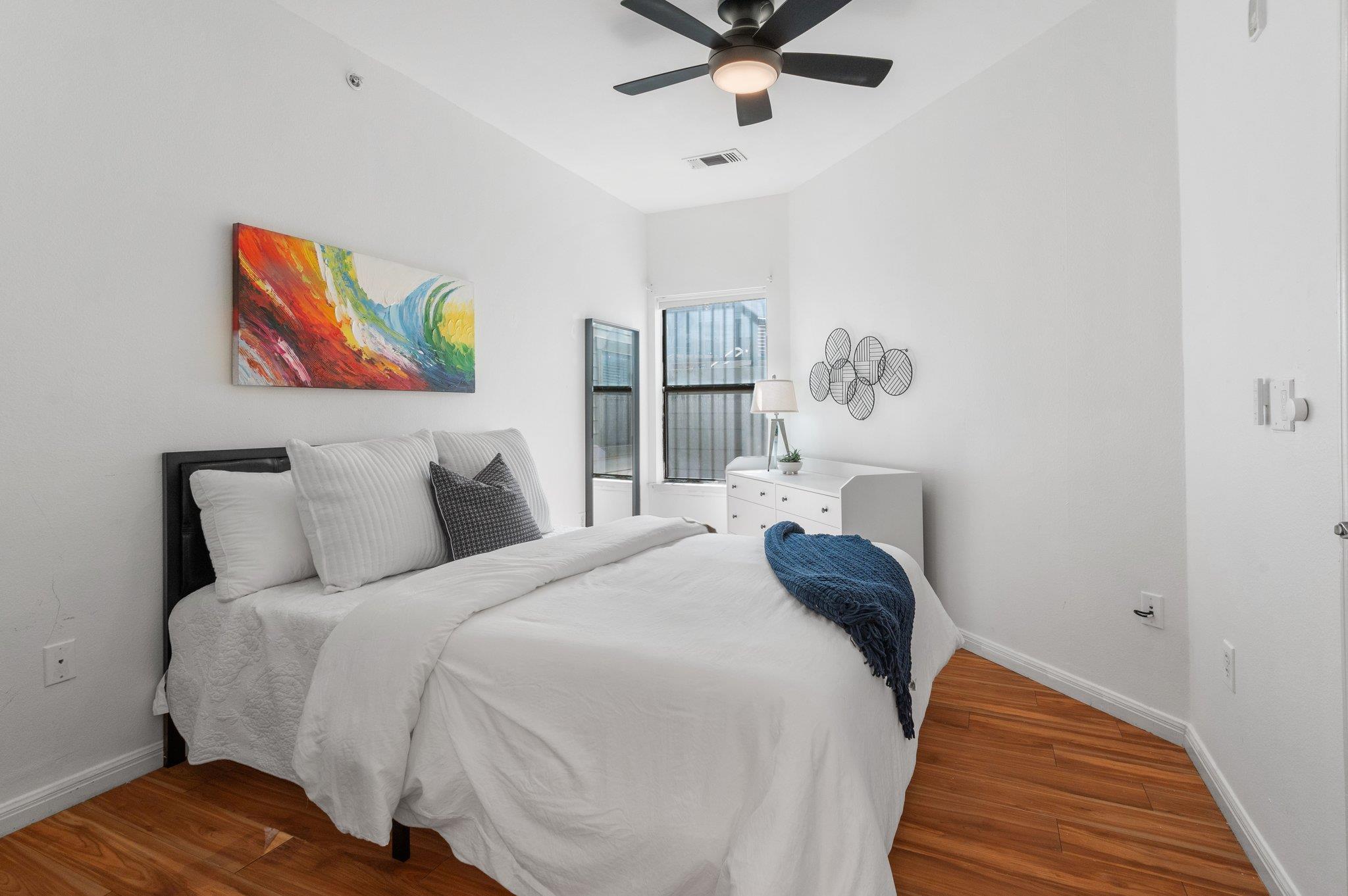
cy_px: 448
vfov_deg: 73.7
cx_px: 674
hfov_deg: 96.8
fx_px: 599
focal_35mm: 16
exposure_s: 1/4
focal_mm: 16
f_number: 13
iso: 500
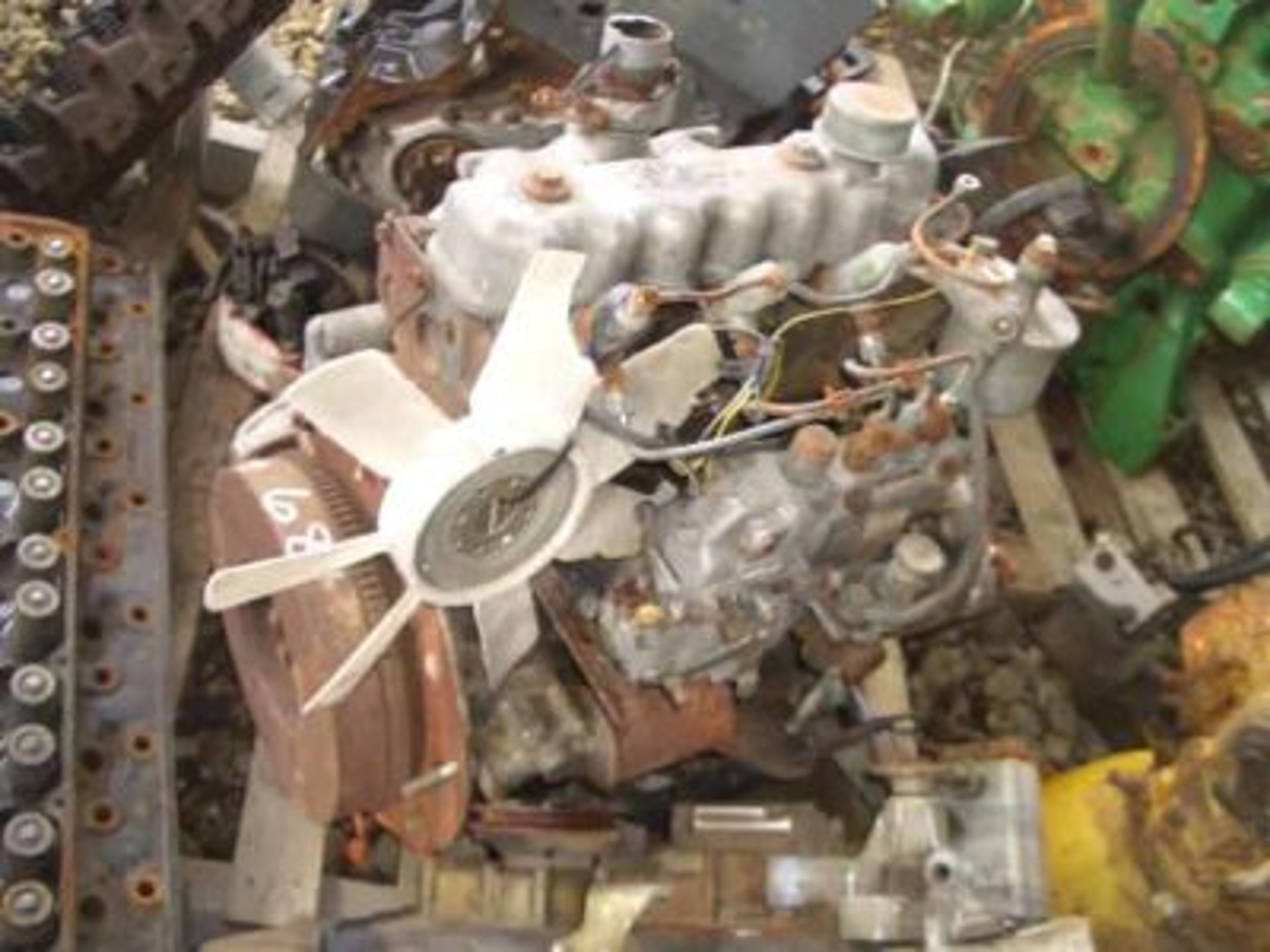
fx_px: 1284
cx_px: 635
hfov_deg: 52.6
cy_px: 476
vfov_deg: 40.7
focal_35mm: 35
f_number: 2.6
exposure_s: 1/60
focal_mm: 5.8
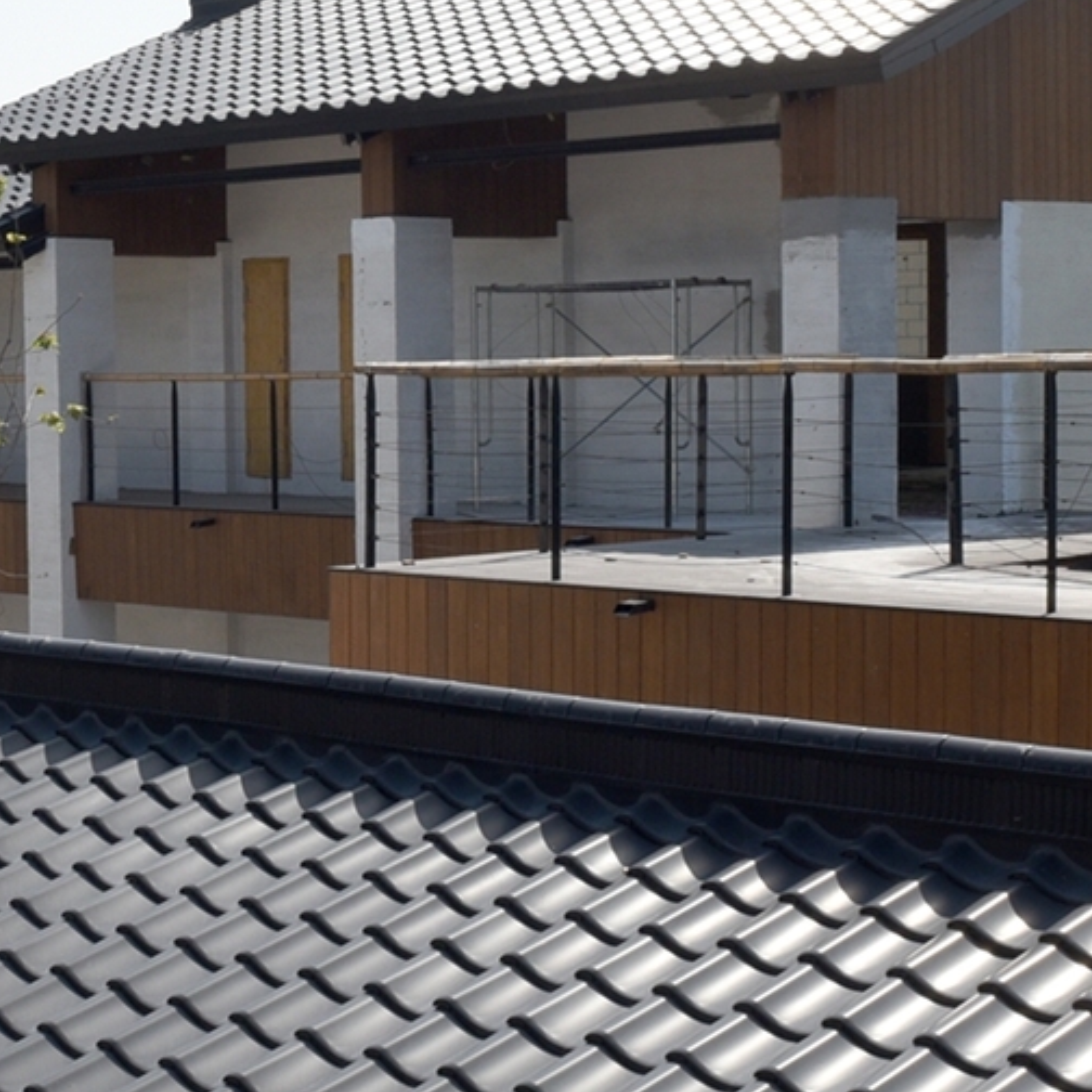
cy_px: 495
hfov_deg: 20.6
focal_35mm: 81
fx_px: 2891
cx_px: -22
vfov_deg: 21.4
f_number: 18
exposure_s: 1/320
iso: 400
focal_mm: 24
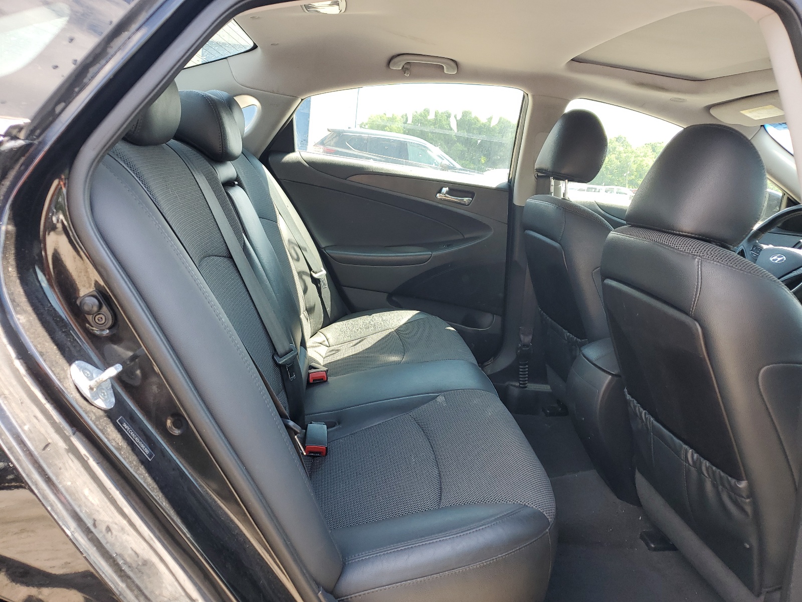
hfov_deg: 67.3
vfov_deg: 53.1
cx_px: 401
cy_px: 301
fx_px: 602
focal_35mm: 26
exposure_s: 1/217
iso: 50
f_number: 1.5
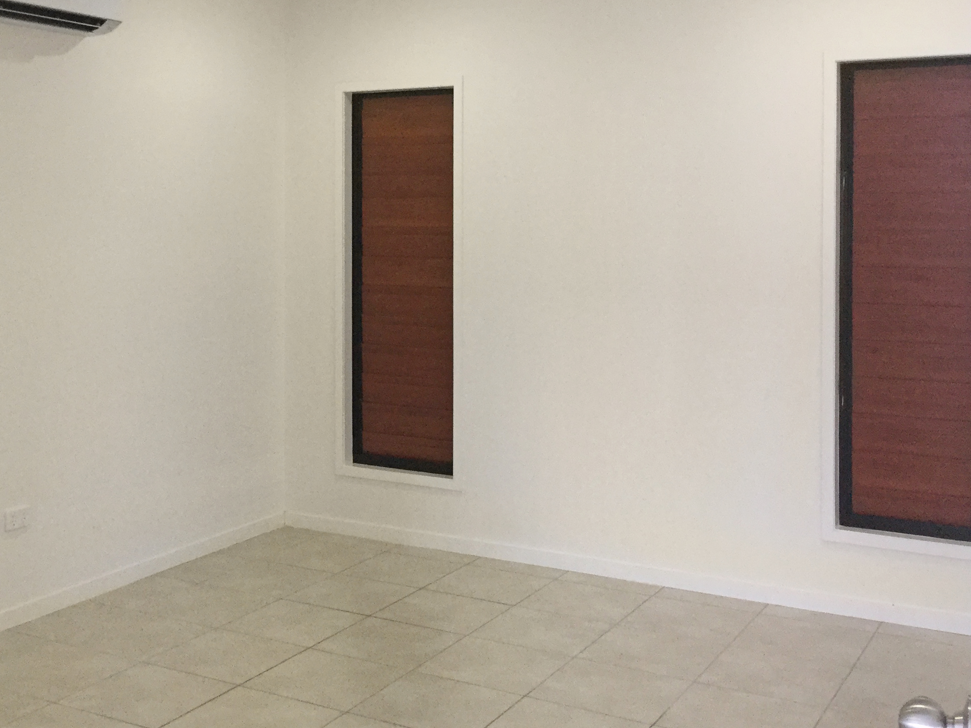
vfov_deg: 33.6
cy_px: 397
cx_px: 357
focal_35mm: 43
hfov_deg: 43.5
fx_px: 1206
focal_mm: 3.3
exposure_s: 1/33
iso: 125
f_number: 2.4
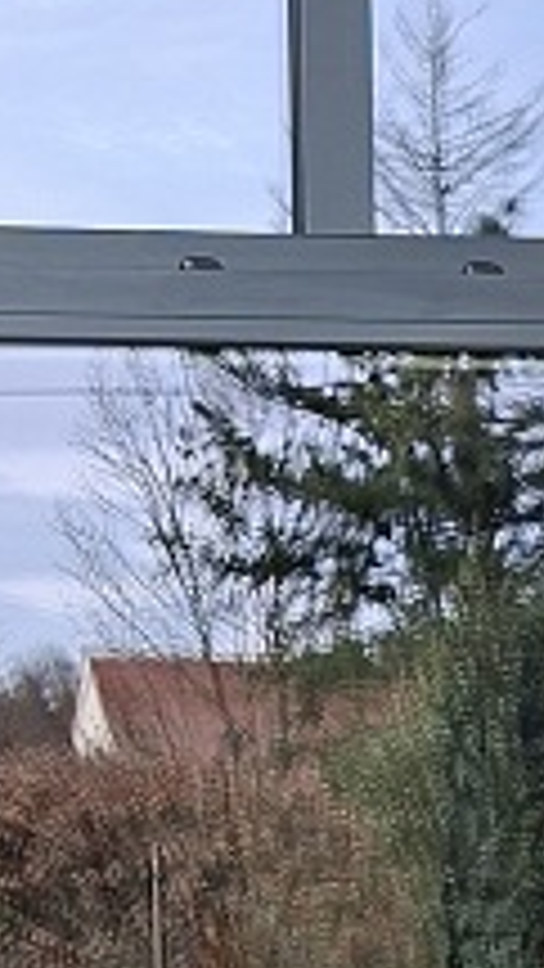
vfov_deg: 15.3
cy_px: 405
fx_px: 3589
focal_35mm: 140
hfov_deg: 8.3
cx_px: -472
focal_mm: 5.54
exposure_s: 1/387
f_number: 1.8
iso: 50
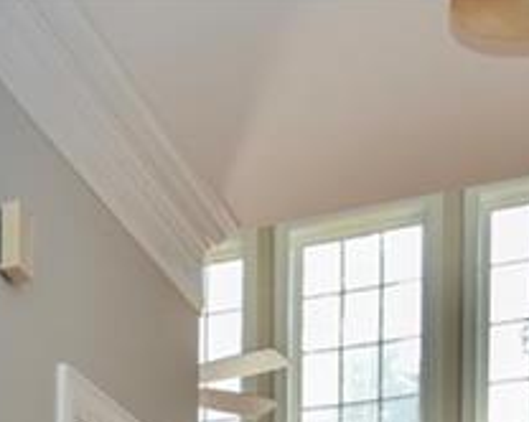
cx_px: -313
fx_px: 1517
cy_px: 859
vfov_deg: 13.5
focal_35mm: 97
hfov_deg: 17.4
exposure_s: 1/200
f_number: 5
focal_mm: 14
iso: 160
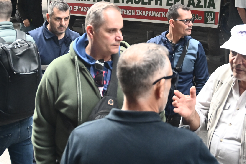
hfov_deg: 30.8
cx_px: 155
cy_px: 29
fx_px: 445
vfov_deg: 20.6
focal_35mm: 65
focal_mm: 30.5
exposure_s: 1/800
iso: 2500
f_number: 4
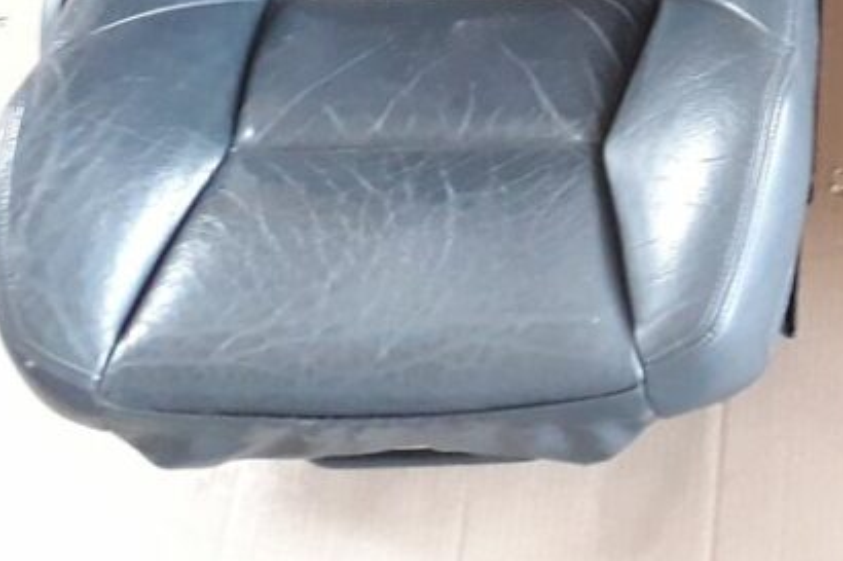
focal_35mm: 96
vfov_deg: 13.3
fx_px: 2247
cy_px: -310
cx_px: 1053
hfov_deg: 19.8
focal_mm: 3.6
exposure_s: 1/17
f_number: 1.9
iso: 200
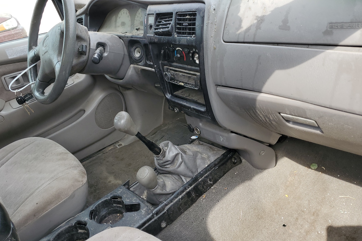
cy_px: 114
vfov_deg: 46.4
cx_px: 180
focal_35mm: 28
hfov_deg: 65.5
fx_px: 282
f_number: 1.5
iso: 50
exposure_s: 1/455
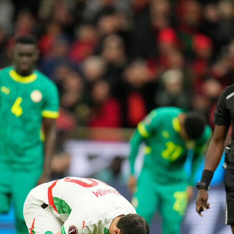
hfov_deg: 2.0
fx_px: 6638
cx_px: 140
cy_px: 175
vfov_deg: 2.0
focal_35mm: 868
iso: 3200
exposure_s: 1/2500
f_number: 2.8
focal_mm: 400
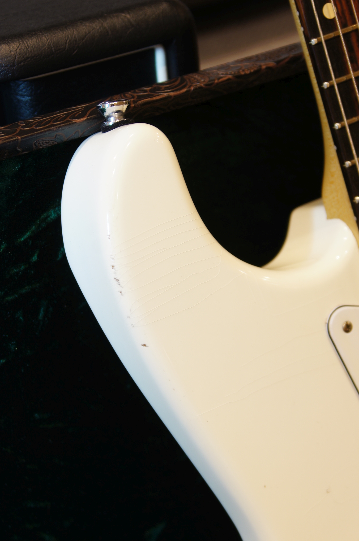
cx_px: 180
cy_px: 270
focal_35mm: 105
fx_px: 1574
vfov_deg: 19.5
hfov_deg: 13.0
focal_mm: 70
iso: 100
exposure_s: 1/4
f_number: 4.5
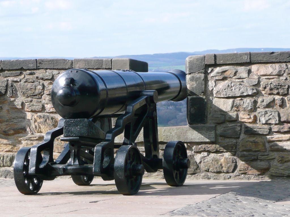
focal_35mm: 167
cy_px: 108
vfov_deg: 8.9
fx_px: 1399
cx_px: 145
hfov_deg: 11.8
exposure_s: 1/250
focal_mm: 18.4
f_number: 4.7
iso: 100
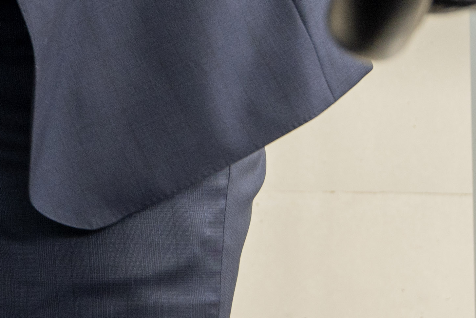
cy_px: -333
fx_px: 3081
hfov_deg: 8.4
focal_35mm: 233
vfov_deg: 5.8
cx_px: -500
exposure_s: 1/100
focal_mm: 41
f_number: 4.5
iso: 250
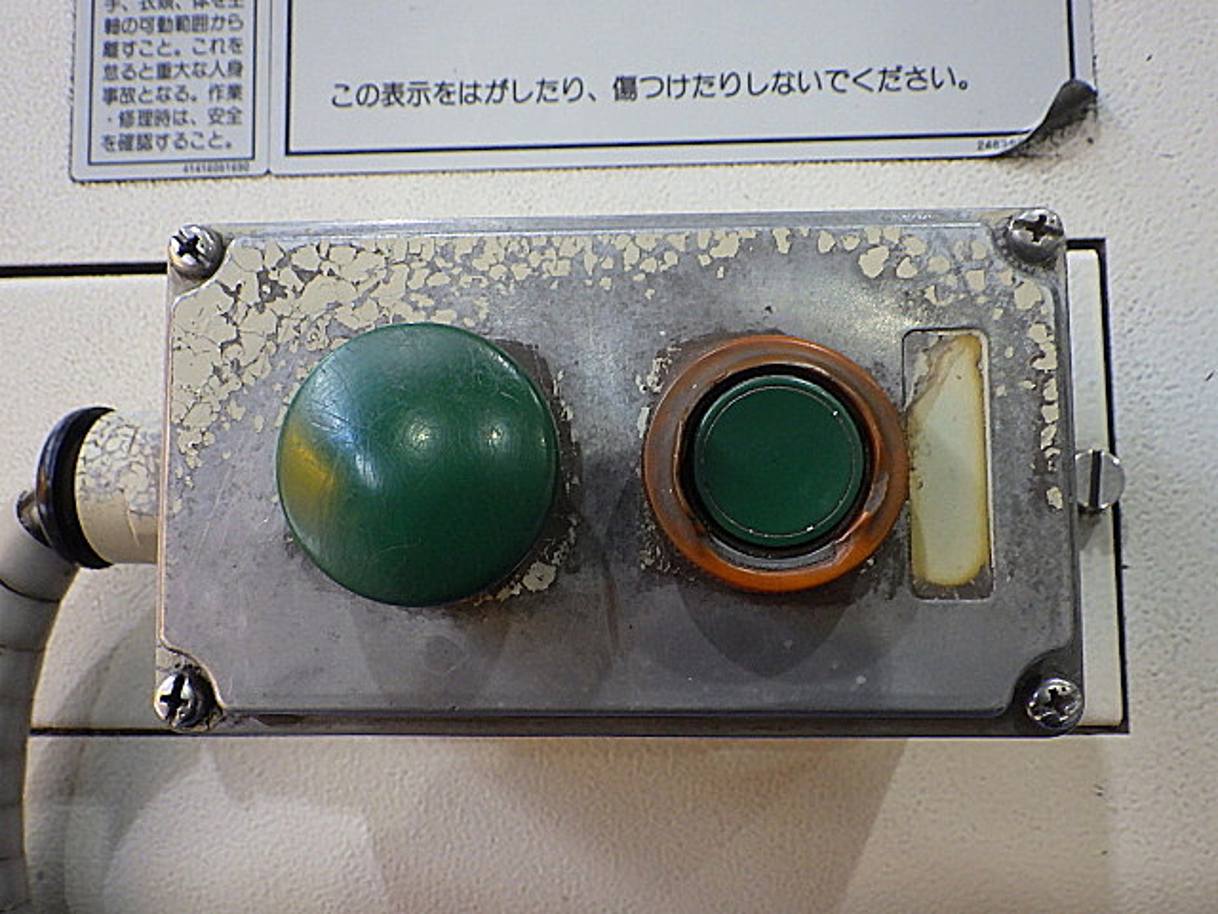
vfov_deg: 49.7
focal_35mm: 28
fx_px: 985
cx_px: 609
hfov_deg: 63.4
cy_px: 457
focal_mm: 5
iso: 500
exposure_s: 1/45
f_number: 3.5
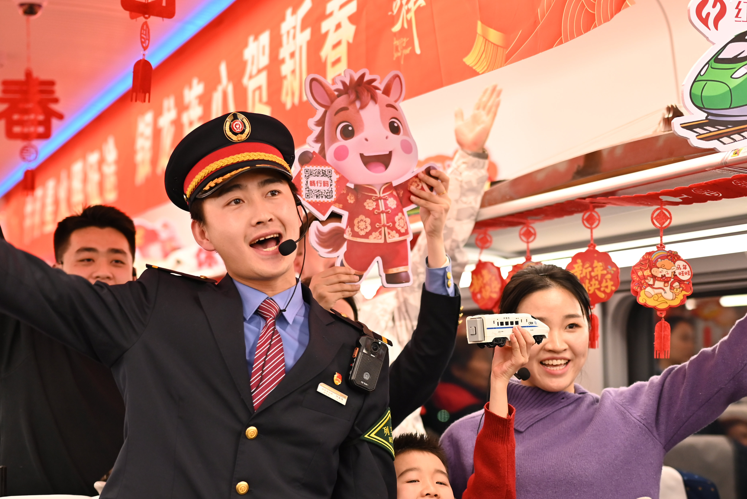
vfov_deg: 18.7
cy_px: 317
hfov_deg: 27.7
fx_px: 1515
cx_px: 408
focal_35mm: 73
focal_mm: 50
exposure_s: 1/160
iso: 800
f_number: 2.2
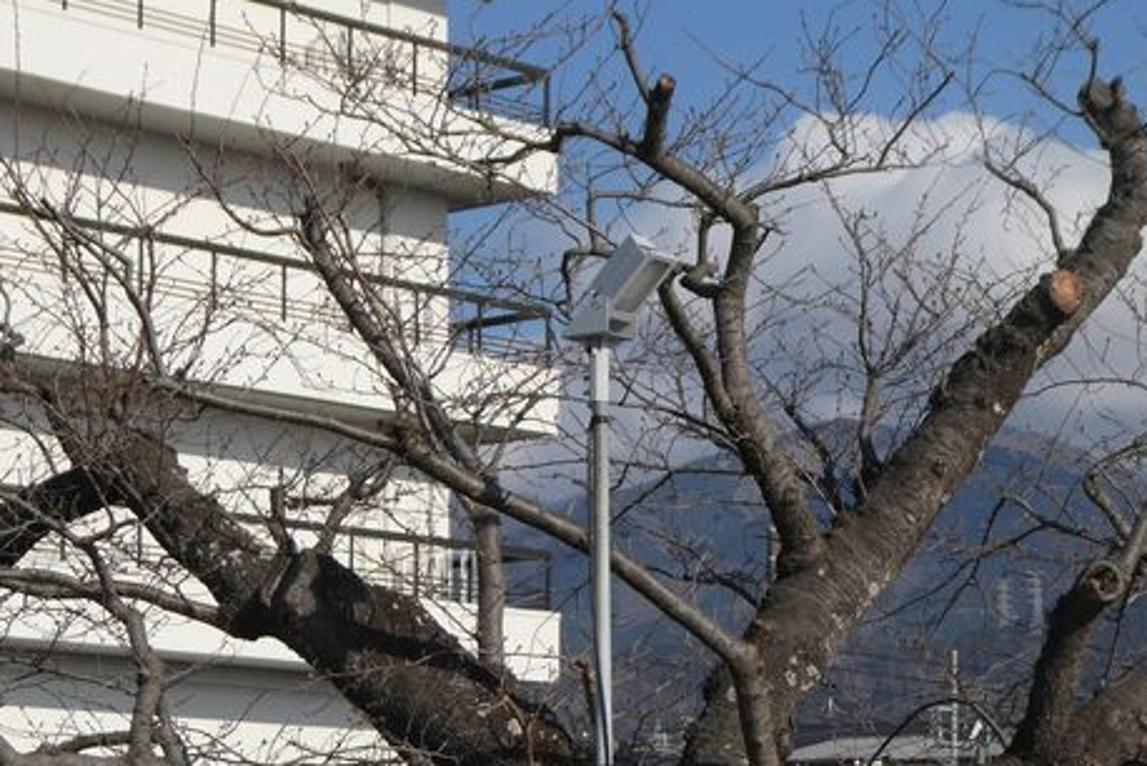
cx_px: 556
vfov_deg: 11.6
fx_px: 3762
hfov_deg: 17.3
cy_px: 701
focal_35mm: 118
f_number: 4.4
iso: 80
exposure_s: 1/800
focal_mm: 11.7
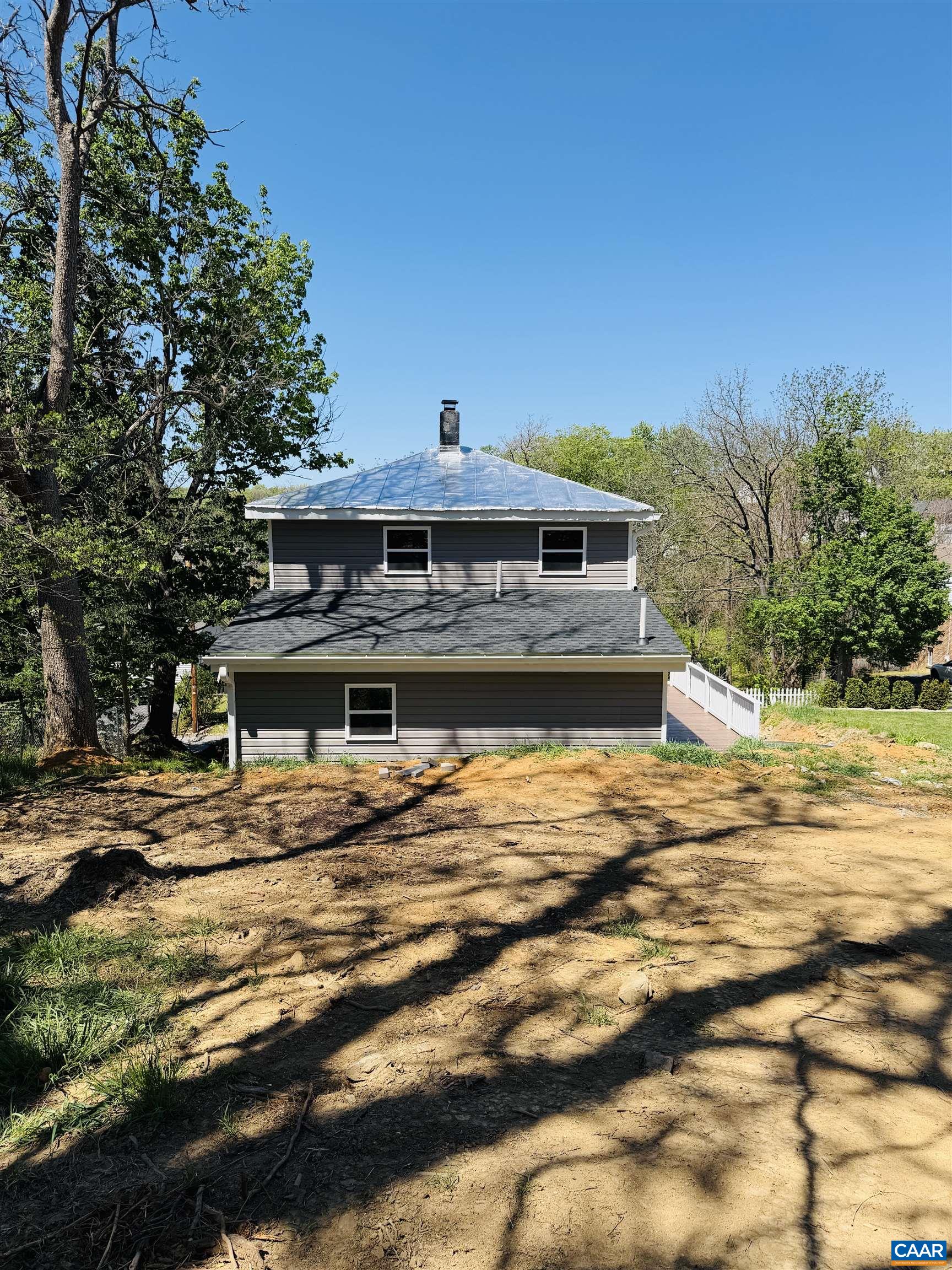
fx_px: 880
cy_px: 635
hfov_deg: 56.8
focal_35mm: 24
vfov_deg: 71.6
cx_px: 476
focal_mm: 6.76
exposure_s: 1/3584
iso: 80
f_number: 1.78
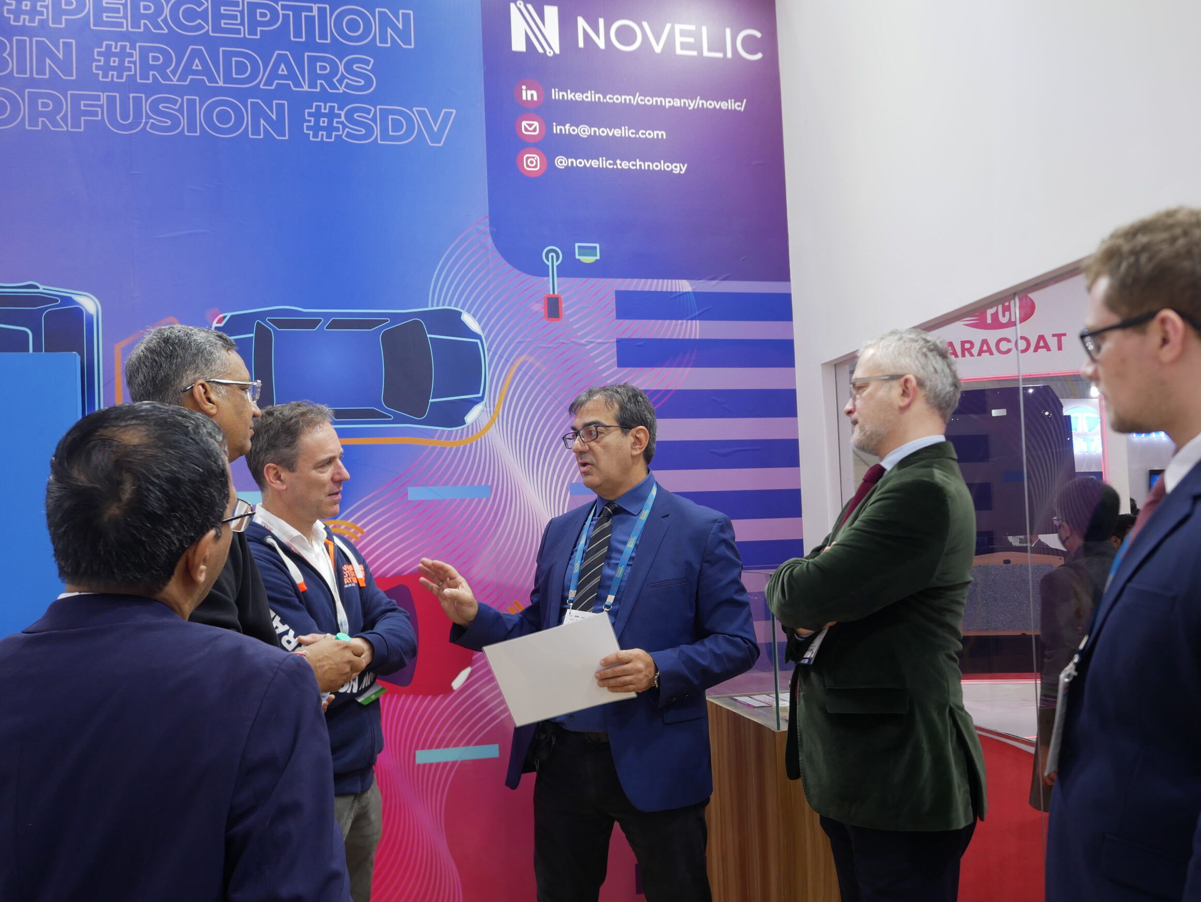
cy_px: 493
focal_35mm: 33
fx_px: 1145
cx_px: 653
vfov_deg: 42.9
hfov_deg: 55.3
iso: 250
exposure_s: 1/100
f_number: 2.8
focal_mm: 15
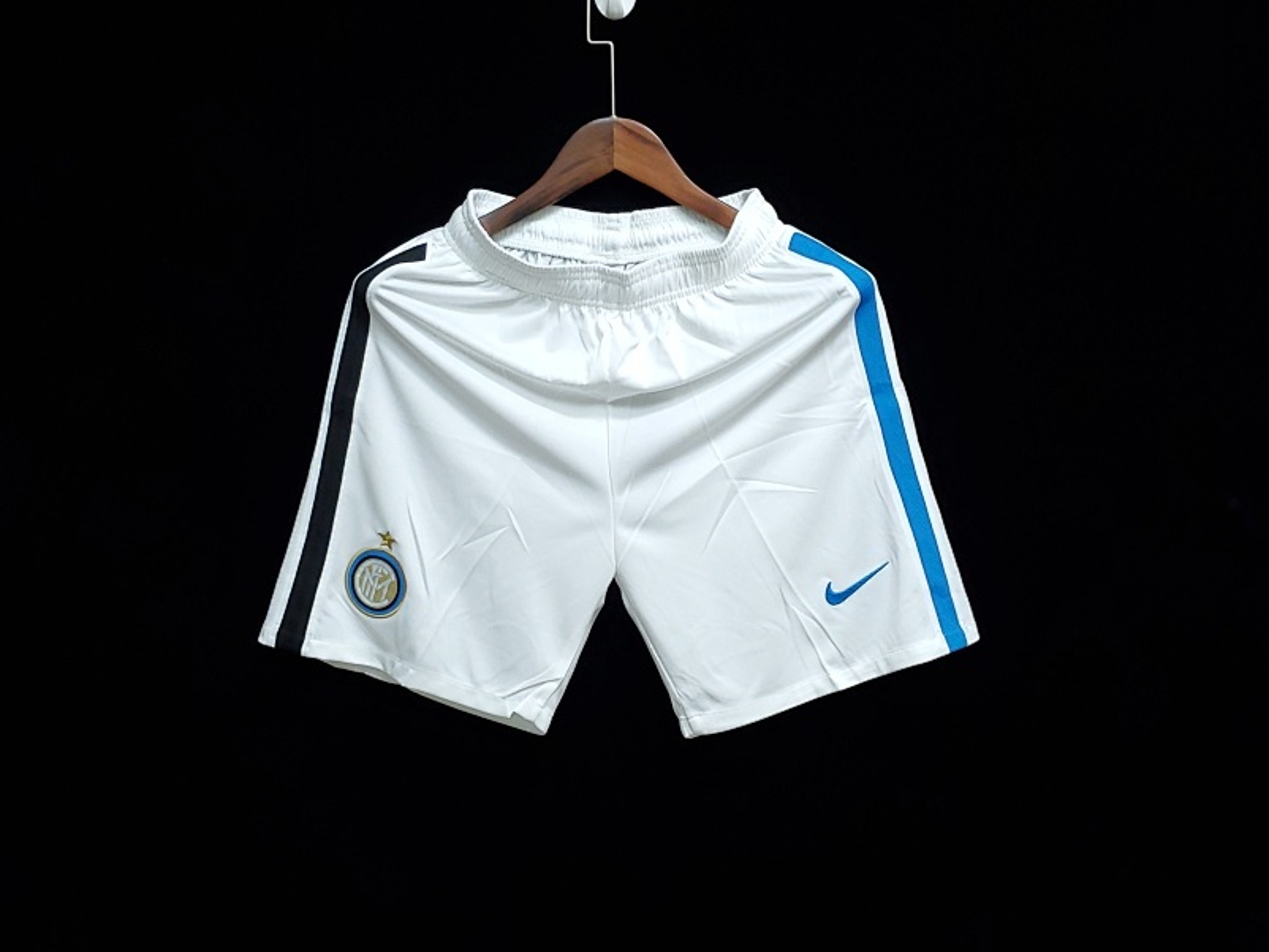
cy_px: 462
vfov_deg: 40.7
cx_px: 636
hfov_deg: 52.6
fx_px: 1283
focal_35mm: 35
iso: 200
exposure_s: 1/20
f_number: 1.5
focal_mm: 4.3
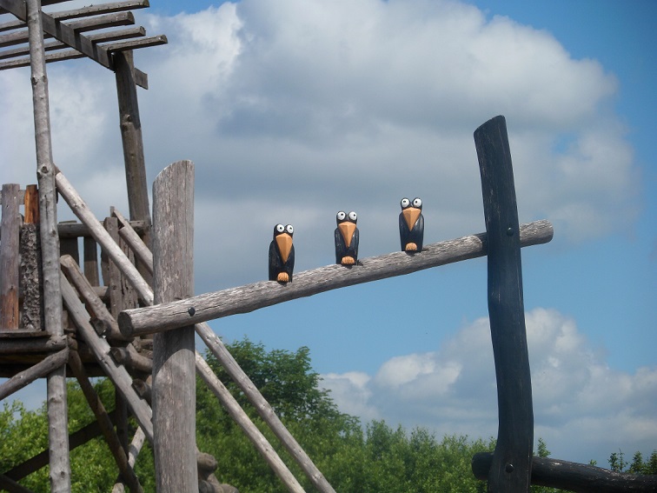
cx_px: 328
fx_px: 3075
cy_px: 246
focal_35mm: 162
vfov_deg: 9.2
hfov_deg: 12.2
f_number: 5.5
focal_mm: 28.7
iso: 80
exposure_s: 1/750
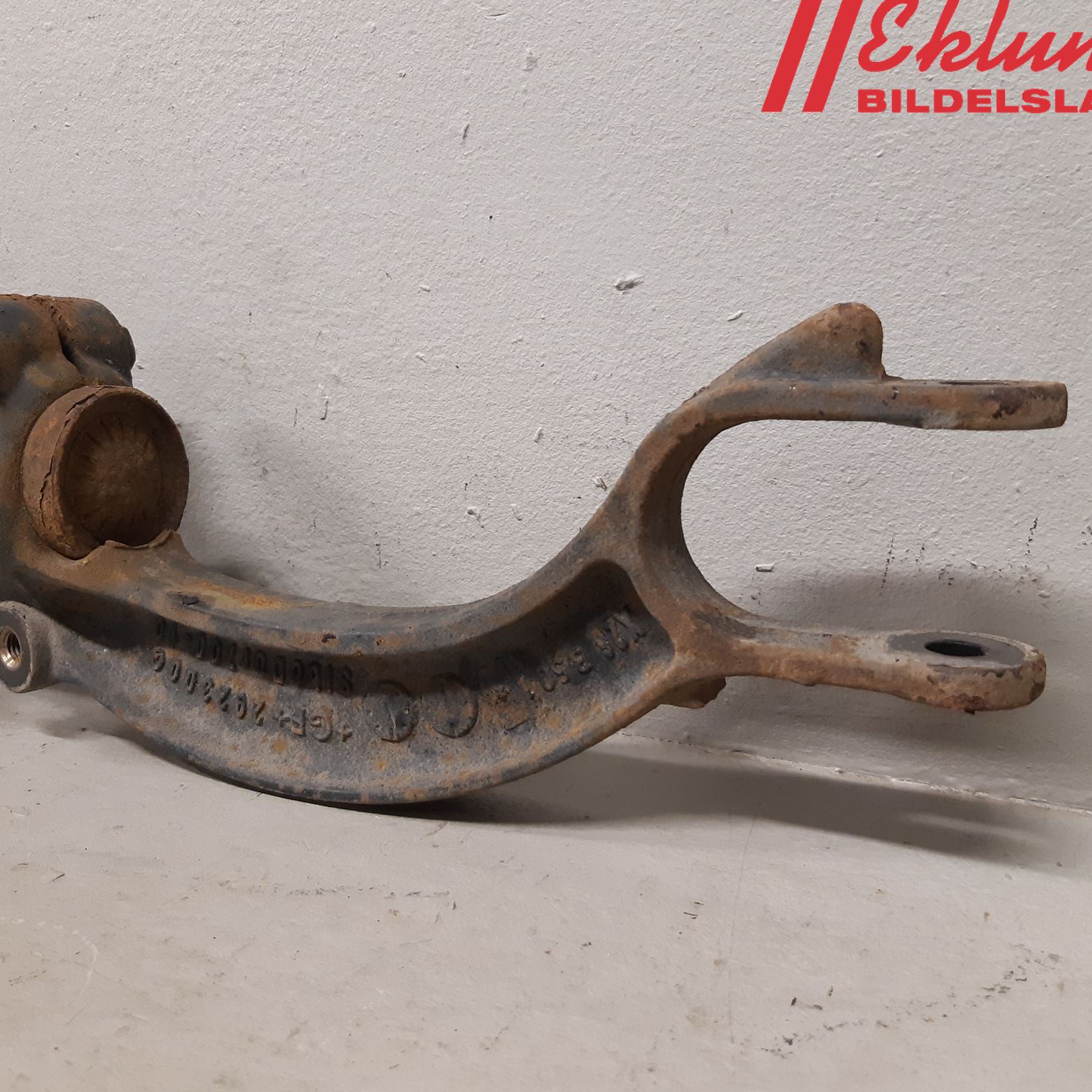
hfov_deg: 52.3
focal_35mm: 31
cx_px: 466
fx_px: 1106
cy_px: 543
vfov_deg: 52.5
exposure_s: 1/50
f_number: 1.7
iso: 250
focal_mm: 3.93
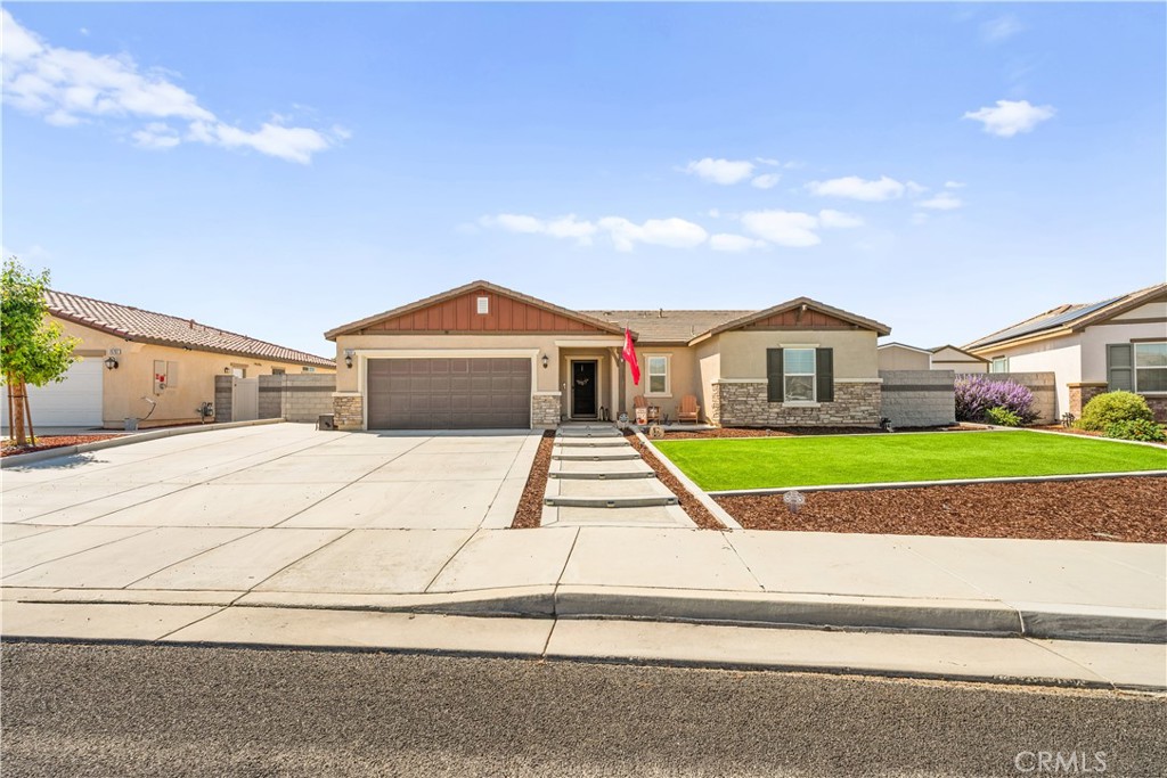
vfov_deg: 77.3
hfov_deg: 100.4
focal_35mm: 15
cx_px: 584
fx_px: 486
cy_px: 389
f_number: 8
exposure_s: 1/400
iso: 100
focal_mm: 15
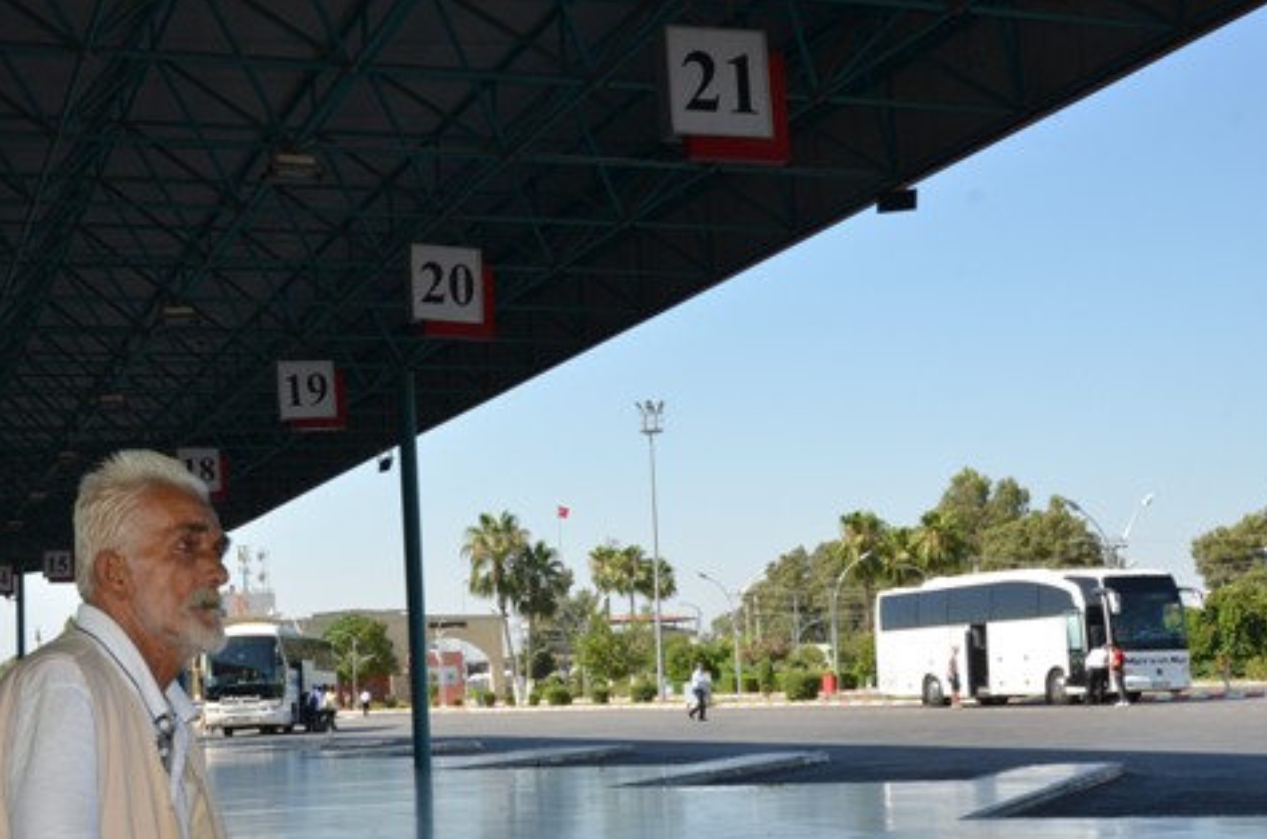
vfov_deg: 26.4
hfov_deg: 38.7
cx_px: 425
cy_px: 550
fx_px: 1780
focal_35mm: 51
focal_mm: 25
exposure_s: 1/250
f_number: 16
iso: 400
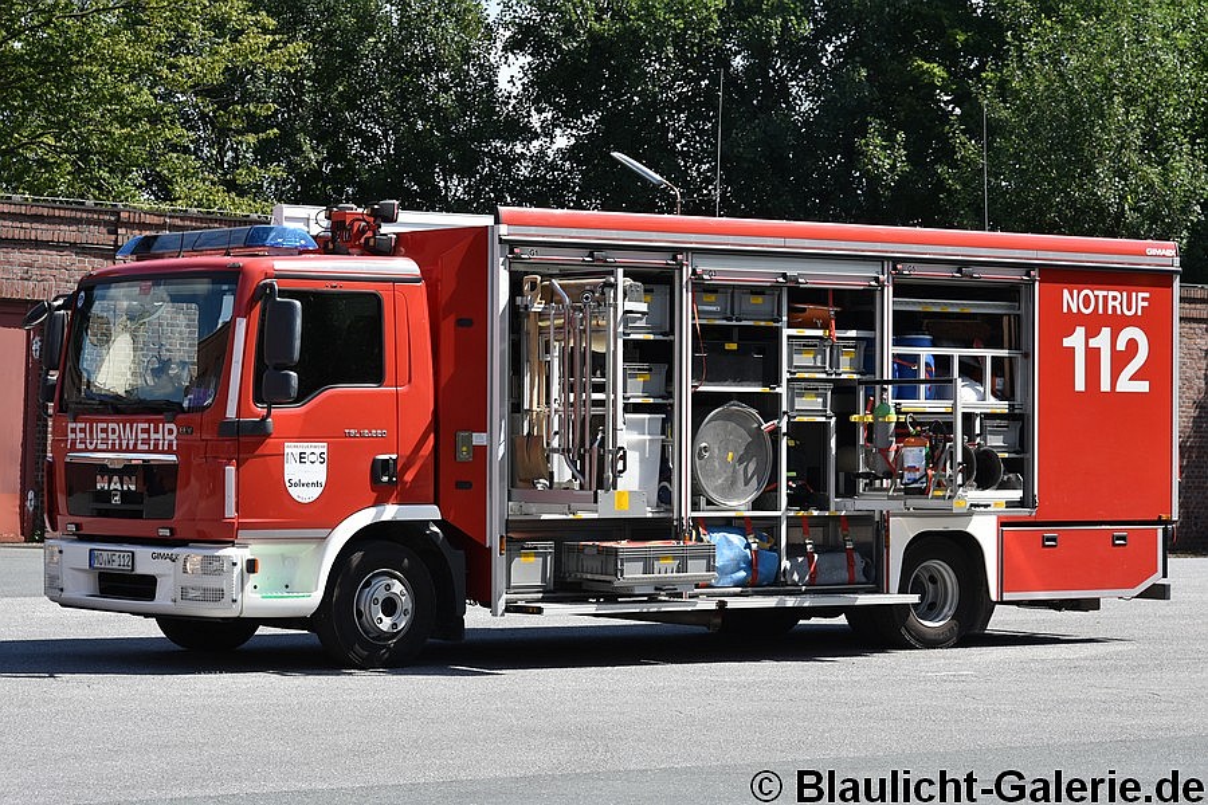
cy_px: 402
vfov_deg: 16.1
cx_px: 604
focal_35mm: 85
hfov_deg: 23.9
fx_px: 2852
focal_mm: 85
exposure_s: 1/320
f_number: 9
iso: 200
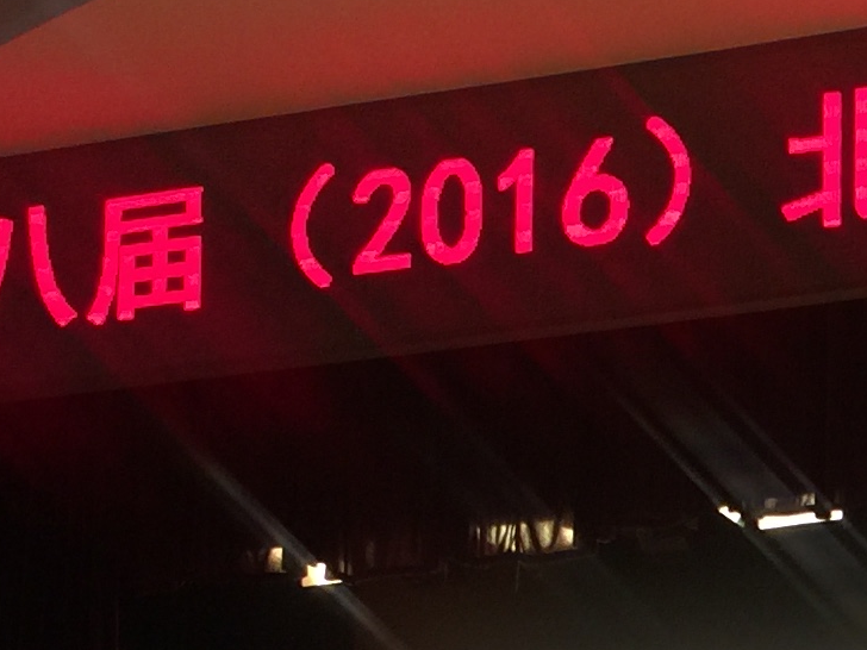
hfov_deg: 14.1
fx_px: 3256
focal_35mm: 130
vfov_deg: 10.9
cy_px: 1063
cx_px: 1321
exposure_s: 1/17
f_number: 2.2
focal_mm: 4.15
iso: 40
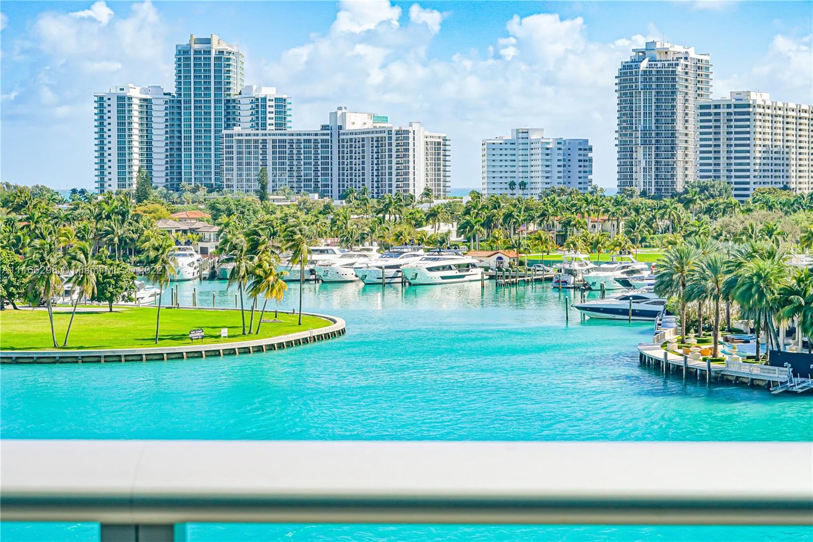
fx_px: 1693
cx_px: 406
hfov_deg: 27.0
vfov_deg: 18.2
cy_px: 271
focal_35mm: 75
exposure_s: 1/320
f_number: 9
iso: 100
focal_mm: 50
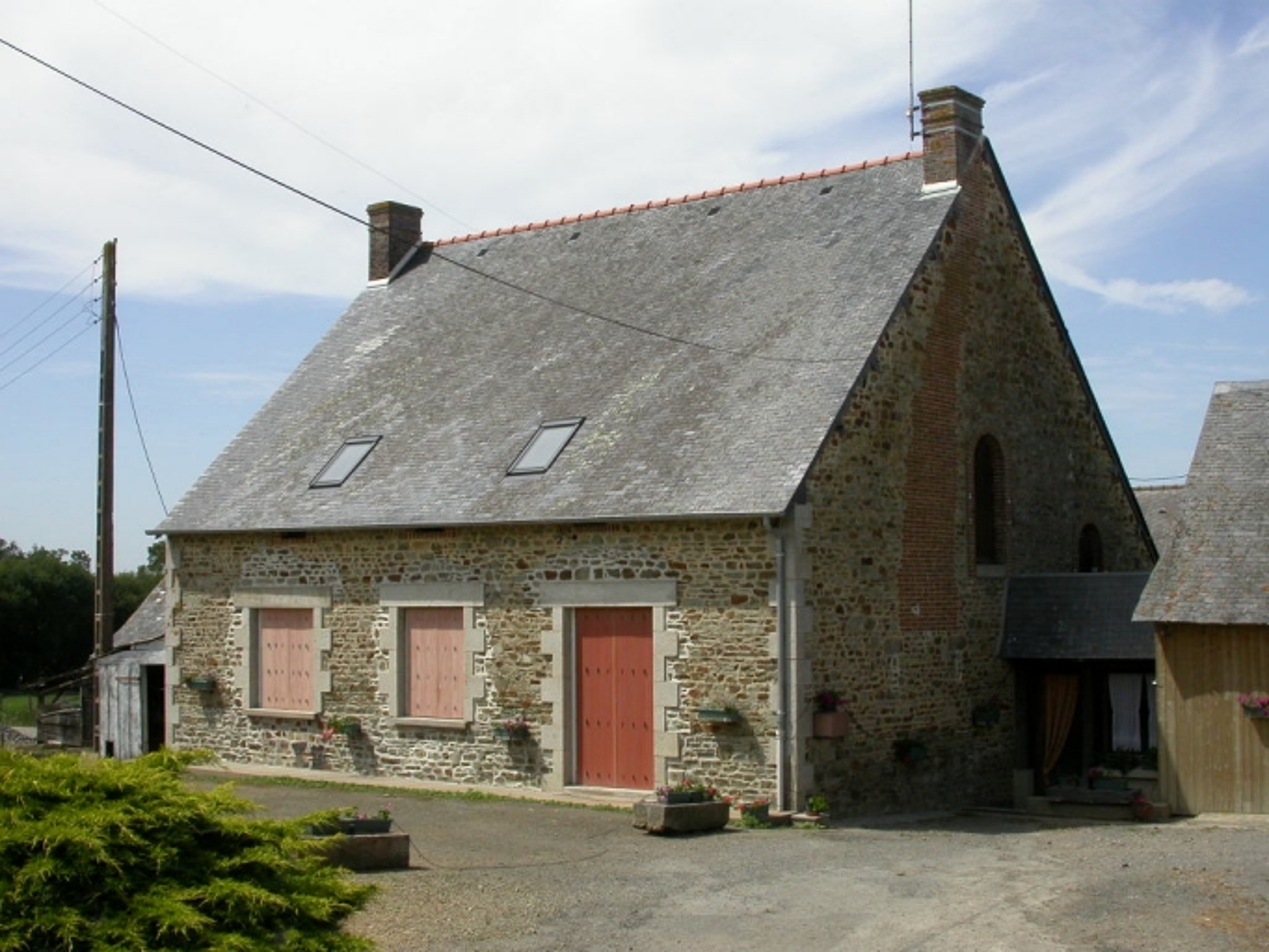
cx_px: 634
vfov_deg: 31.5
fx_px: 1687
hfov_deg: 41.2
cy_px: 476
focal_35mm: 46
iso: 100
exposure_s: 1/342
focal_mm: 9.6
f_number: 8
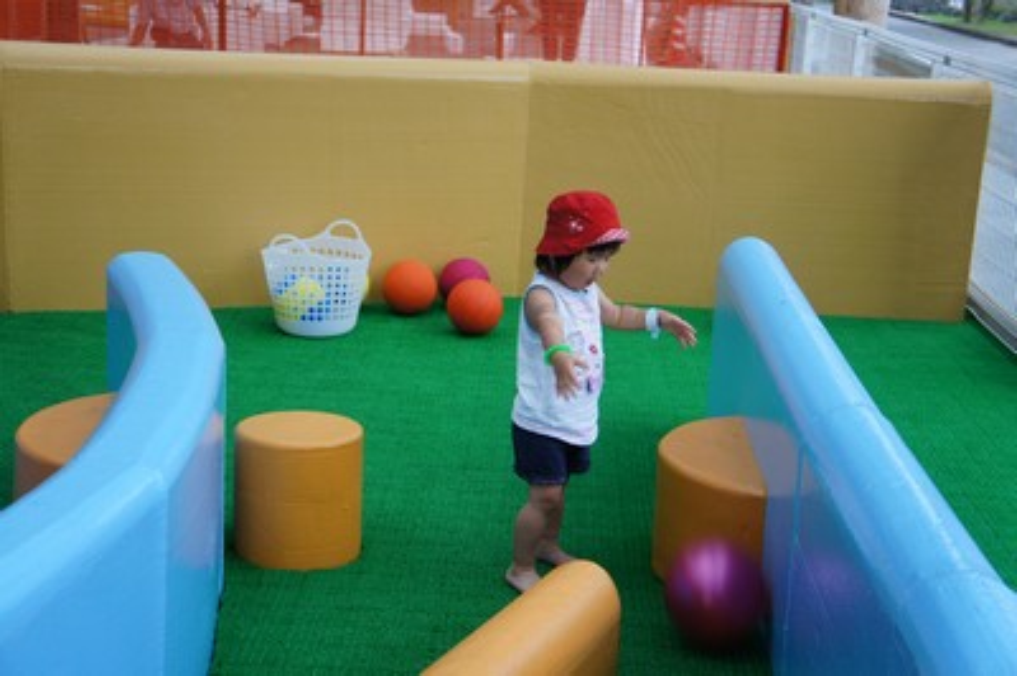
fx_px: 1694
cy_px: 338
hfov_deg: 33.4
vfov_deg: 22.6
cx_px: 508
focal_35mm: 60
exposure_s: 1/80
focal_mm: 40
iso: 320
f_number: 4.5
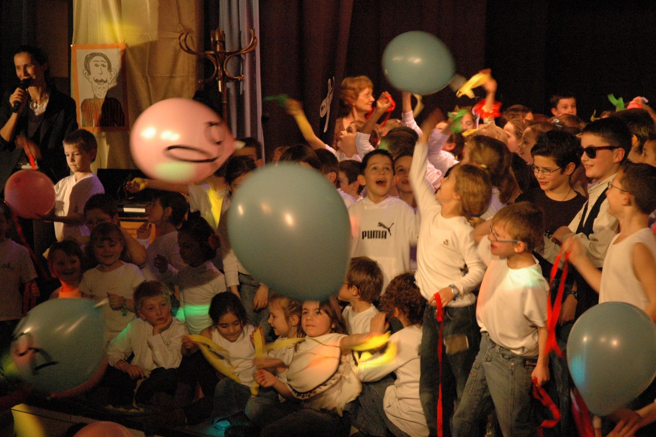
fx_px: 1548
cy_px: 237
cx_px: 341
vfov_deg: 16.0
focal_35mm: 85
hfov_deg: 23.9
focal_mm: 52
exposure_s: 1/40
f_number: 4.5
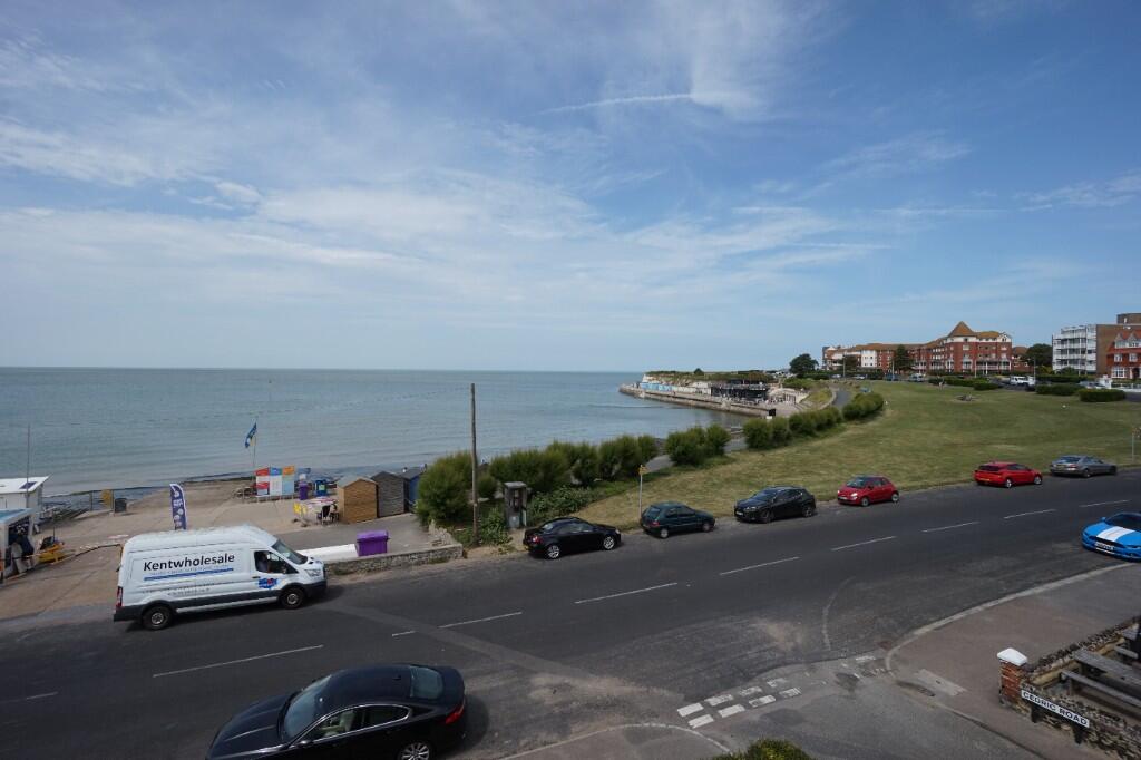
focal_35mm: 15
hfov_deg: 100.4
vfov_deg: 77.3
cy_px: 380
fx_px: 475
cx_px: 570
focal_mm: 10
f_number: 11
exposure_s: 1/200
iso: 100
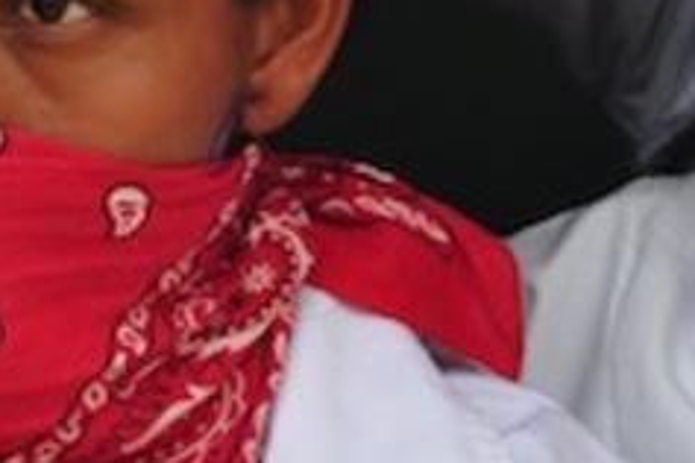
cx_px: 666
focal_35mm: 1005
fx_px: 19401
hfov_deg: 2.1
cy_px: 88
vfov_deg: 1.4
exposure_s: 1/320
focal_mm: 170
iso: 200
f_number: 5.6
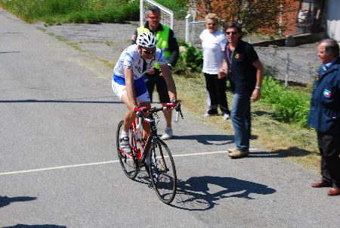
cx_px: 170
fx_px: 922
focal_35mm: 98
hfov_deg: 20.9
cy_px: 114
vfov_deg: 14.1
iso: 100
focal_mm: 65
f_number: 10
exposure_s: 1/125
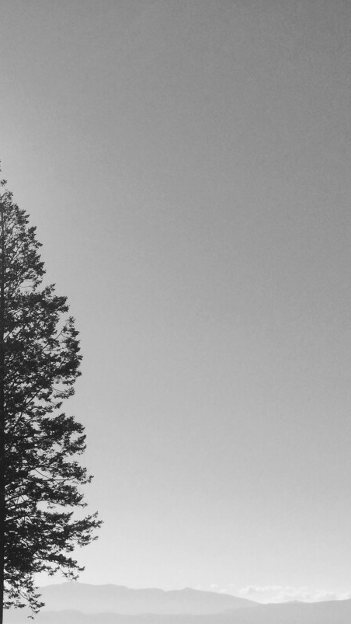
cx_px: -74
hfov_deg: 19.2
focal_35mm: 59
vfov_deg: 35.1
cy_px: 424
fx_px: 976
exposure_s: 1/6849
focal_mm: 4.15
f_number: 2.2
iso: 40
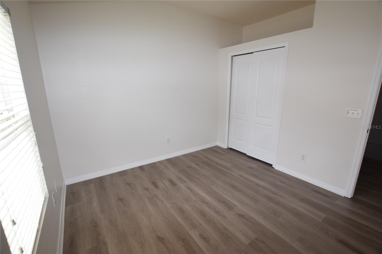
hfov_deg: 100.4
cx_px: 191
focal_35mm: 15
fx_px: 159
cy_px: 127
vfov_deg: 77.3
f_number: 5.6
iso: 640
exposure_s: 1/125
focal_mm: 10
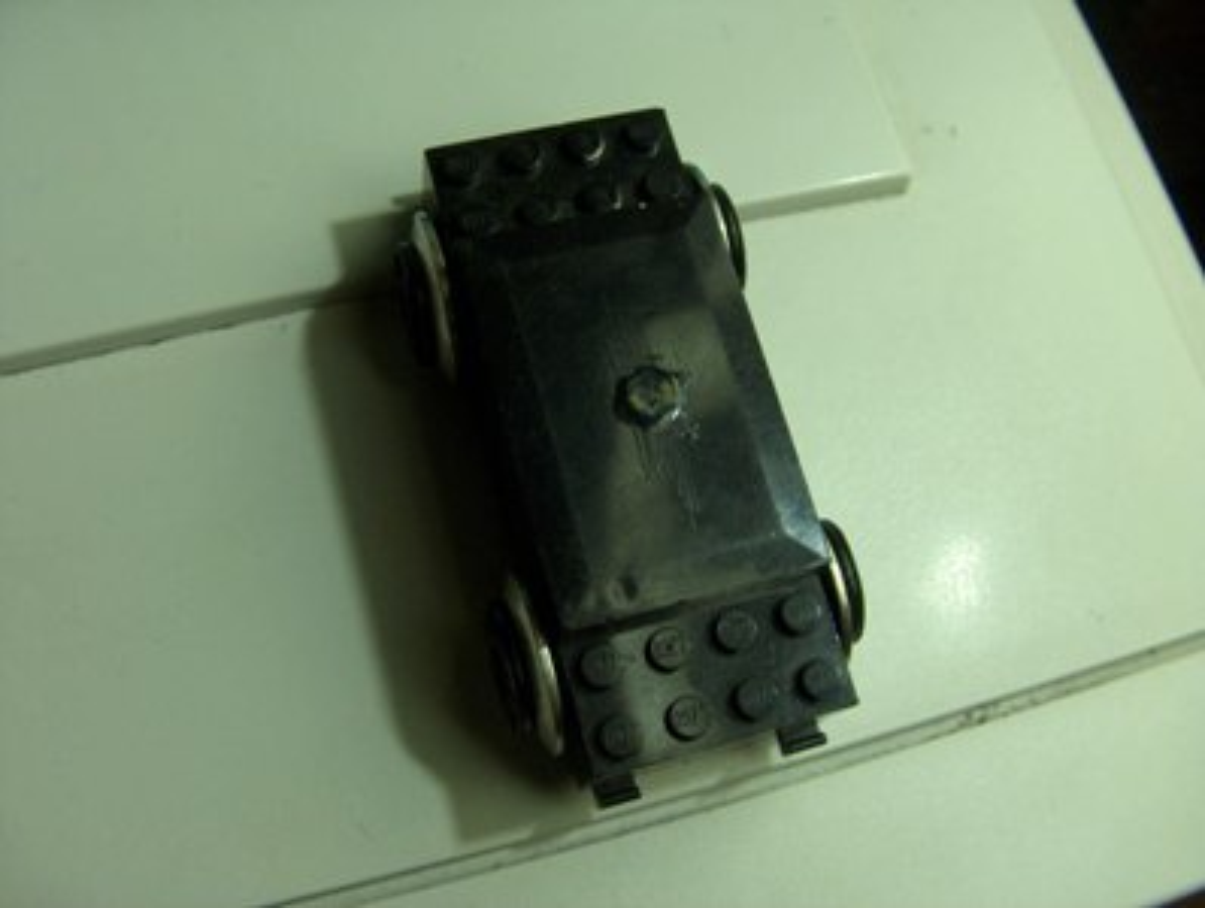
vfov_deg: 38.8
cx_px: 602
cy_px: 454
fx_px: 1290
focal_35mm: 37
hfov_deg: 50.1
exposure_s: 1/18.1
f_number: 2.8
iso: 200
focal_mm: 7.6
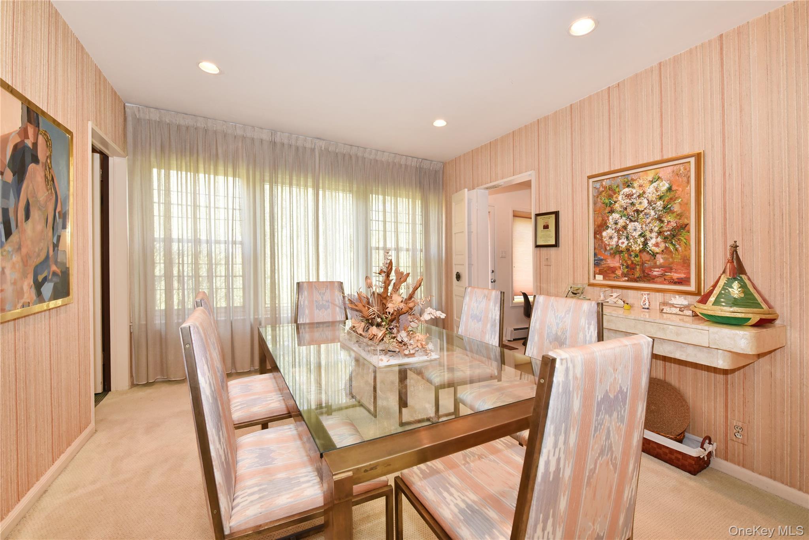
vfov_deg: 81.2
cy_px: 270
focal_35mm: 14
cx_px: 404
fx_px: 315
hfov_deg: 104.2
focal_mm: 14
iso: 1600
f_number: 9
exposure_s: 1/40
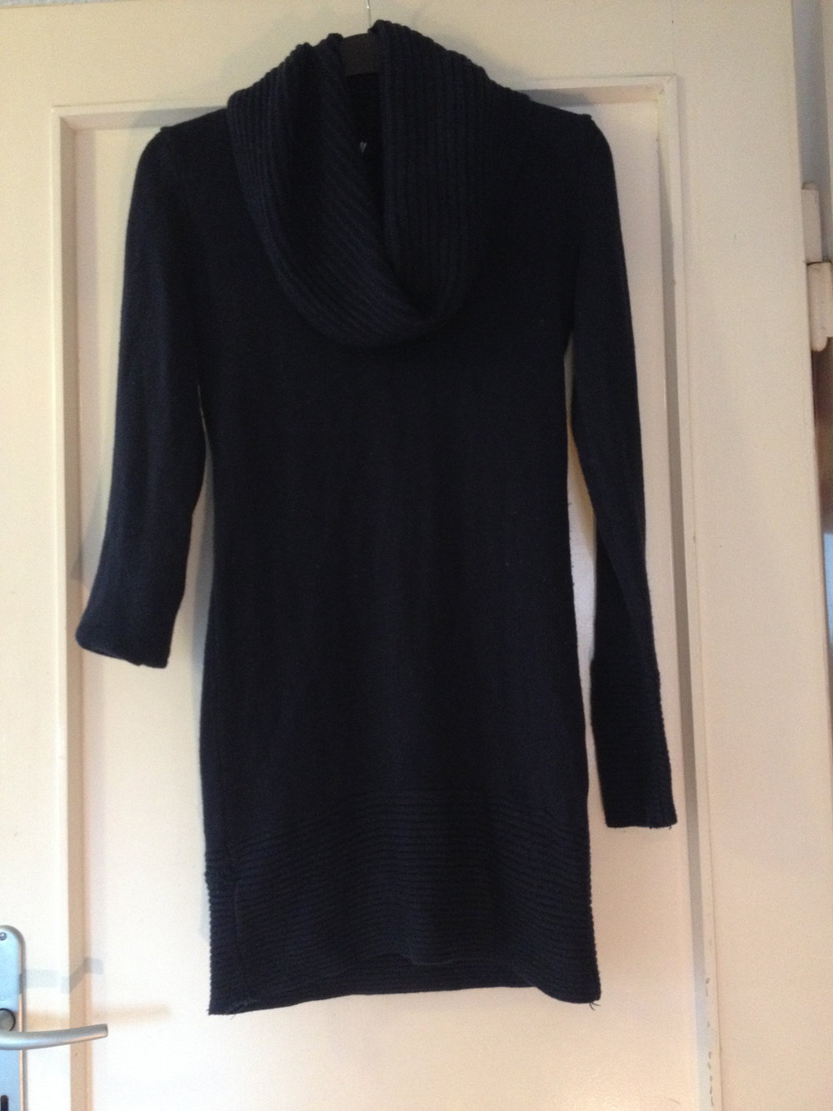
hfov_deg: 40.7
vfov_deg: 52.6
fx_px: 1123
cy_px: 556
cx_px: 416
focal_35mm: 35
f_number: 2.4
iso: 320
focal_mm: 4.28
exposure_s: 1/20
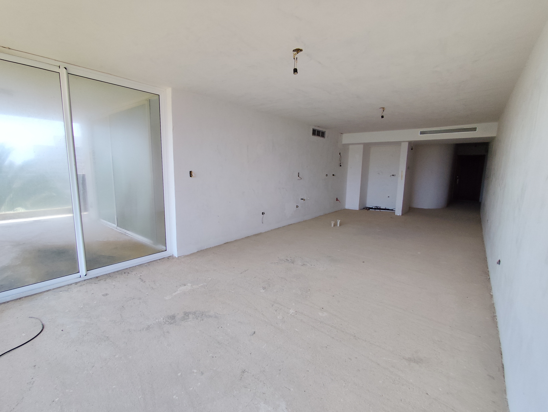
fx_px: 253
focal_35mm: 16
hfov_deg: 94.5
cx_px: 274
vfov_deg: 78.2
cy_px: 206
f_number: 2.2
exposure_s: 1/399
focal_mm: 1.65
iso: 50
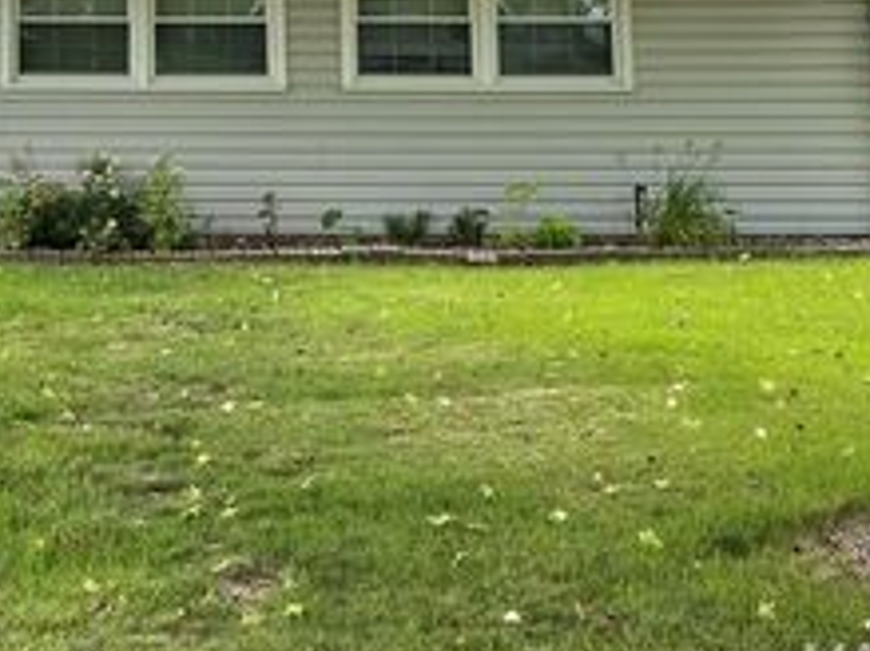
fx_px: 1432
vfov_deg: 24.2
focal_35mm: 57
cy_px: -38
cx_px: 4
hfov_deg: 31.3
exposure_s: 1/1038
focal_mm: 5.1
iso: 32
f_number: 1.6
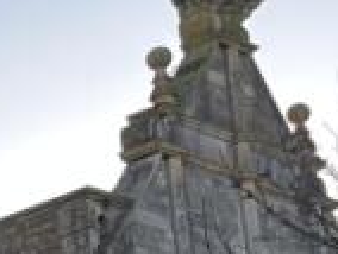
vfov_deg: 7.5
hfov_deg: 8.6
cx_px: -714
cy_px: 567
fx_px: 1829
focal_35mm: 187
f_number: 1.6
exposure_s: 1/544
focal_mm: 5.1
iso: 50
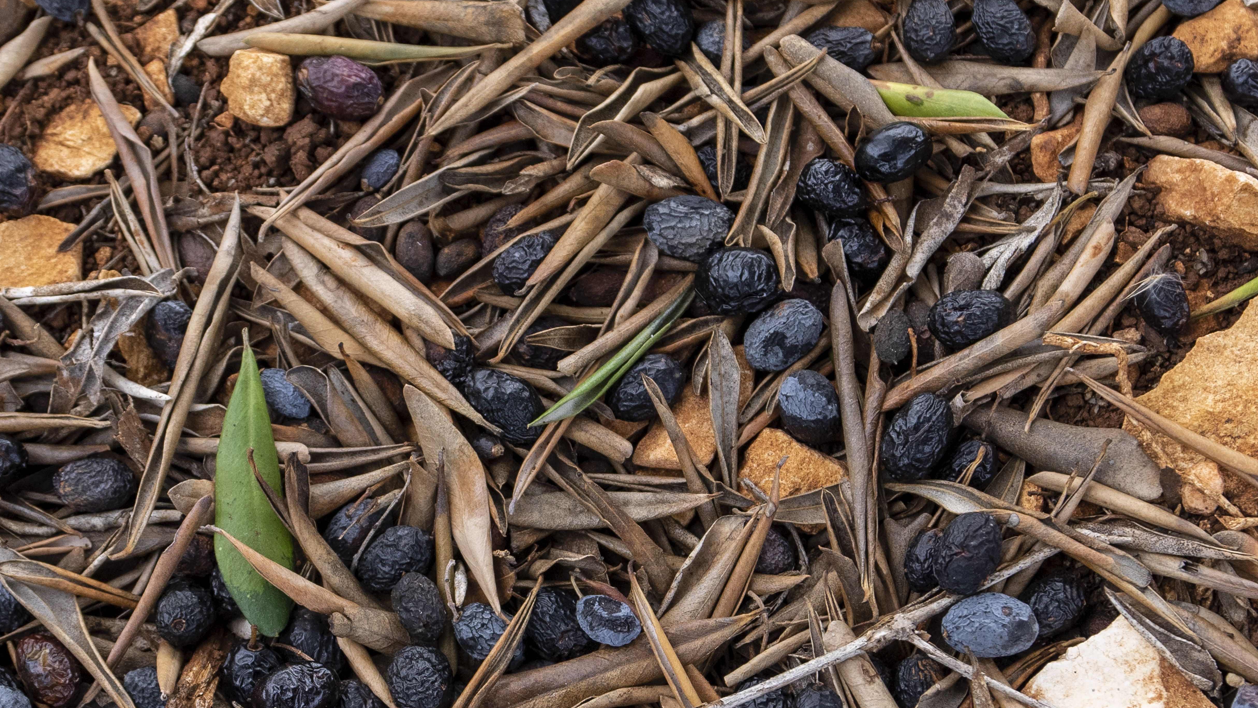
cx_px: 439
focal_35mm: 67
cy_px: 694
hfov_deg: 31.2
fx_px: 2235
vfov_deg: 17.6
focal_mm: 24
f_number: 4
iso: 400
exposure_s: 1/500
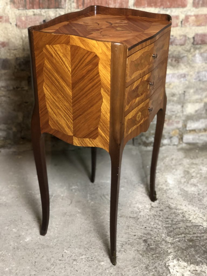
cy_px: 138
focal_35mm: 52
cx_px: 104
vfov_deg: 36.8
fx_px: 415
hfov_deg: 28.0
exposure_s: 1/11
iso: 160
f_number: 2.4
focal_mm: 6
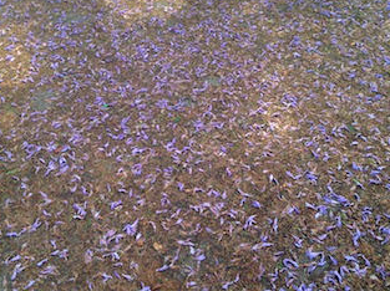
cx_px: 176
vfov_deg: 37.6
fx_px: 428
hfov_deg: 49.0
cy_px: 131
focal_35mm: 38
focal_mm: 4.12
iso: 50
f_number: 2.4
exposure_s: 1/321
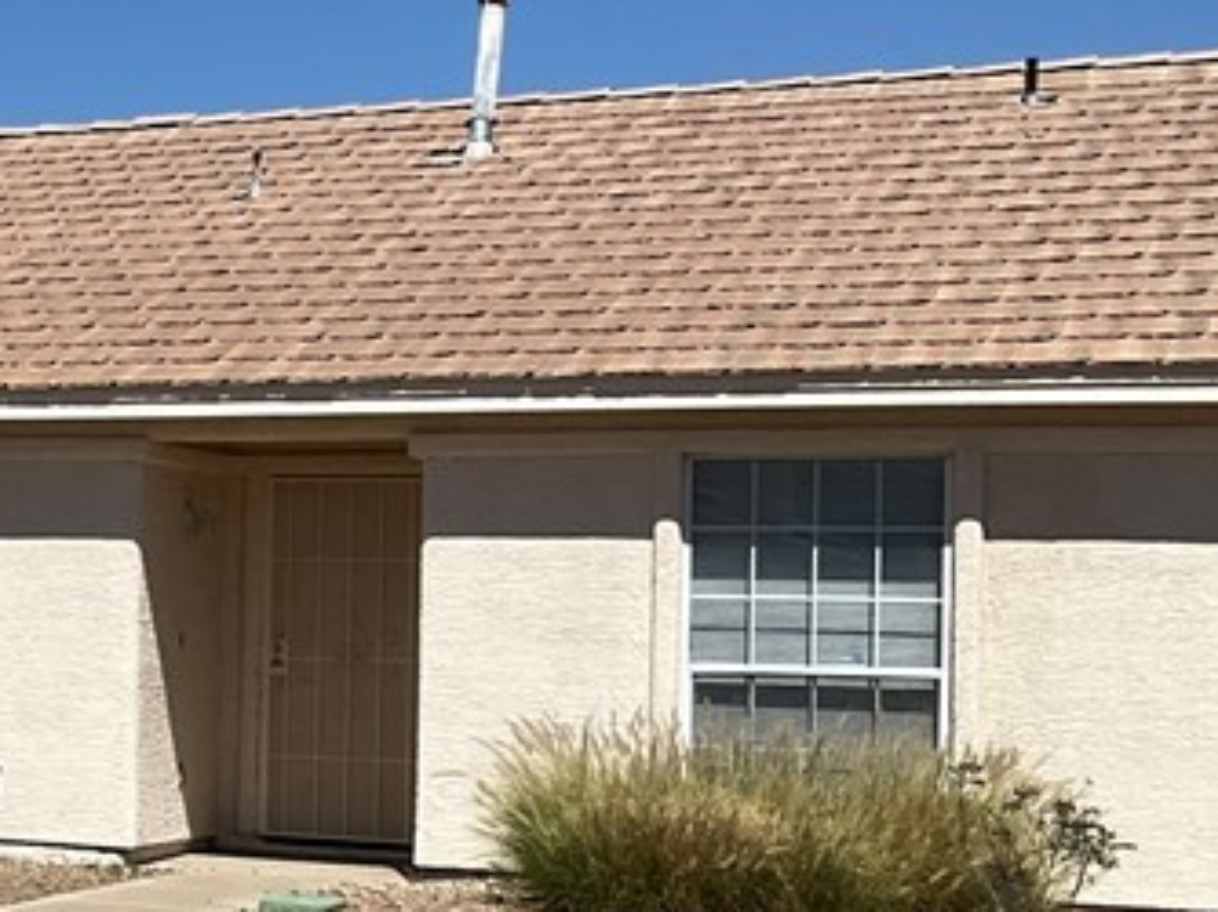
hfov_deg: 19.9
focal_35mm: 89
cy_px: 602
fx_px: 3129
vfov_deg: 16.5
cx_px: -456
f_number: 1.8
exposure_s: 1/4405
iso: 25
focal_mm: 3
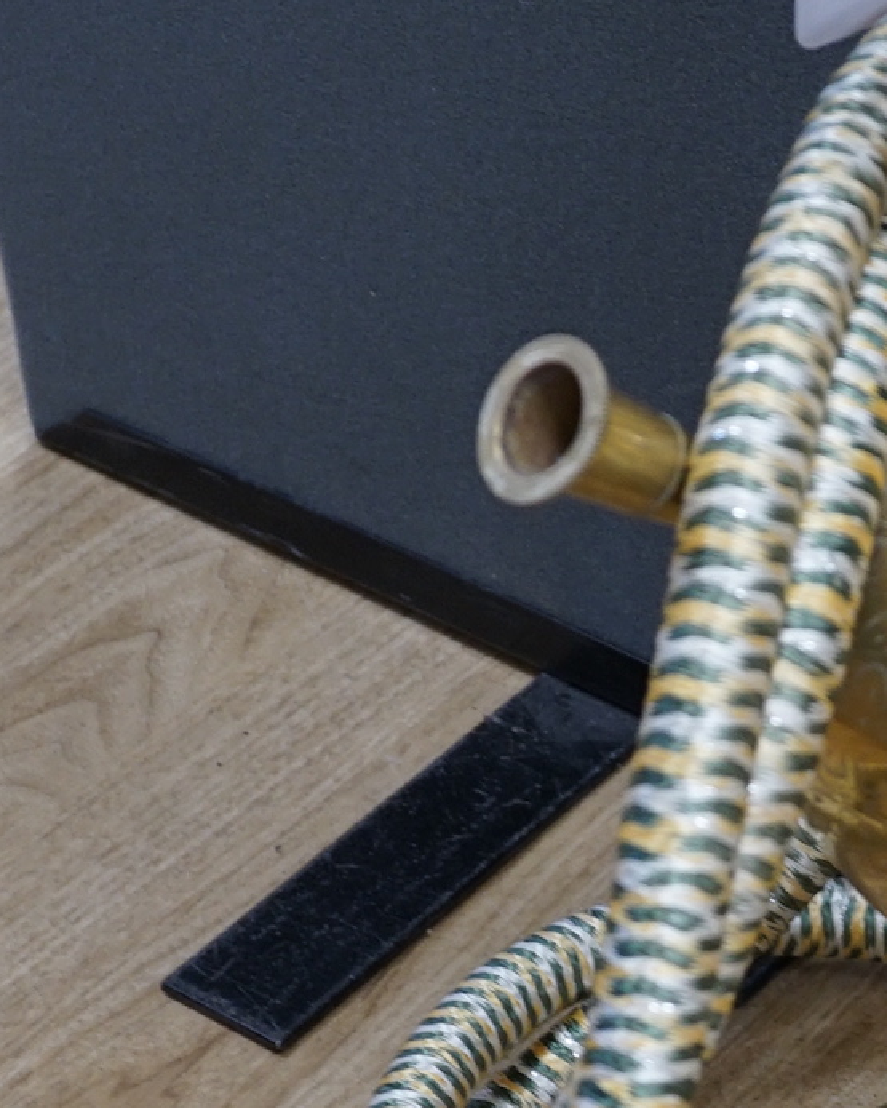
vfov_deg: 13.9
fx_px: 4493
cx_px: 1012
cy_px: 965
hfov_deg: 11.1
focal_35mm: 137
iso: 400
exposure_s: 1/60
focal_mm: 30
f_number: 3.5
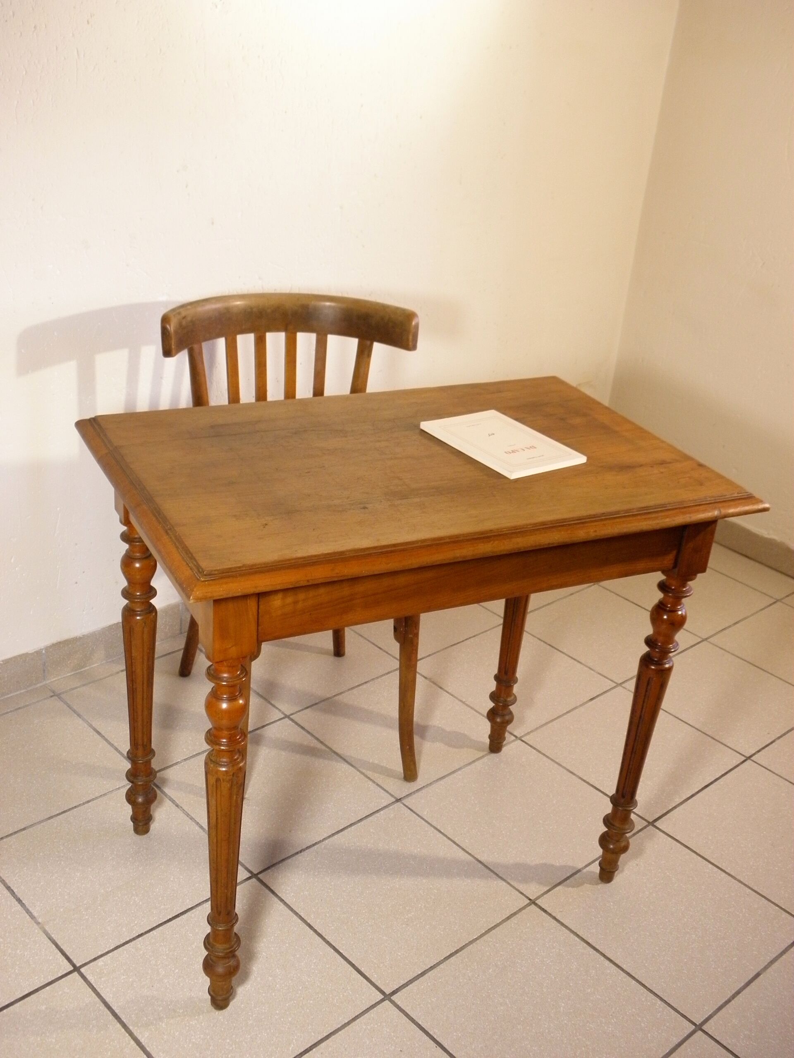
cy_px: 529
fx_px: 1162
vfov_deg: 49.0
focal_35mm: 38
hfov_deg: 37.7
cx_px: 397
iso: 200
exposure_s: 1/8
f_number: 3.7
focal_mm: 6.8
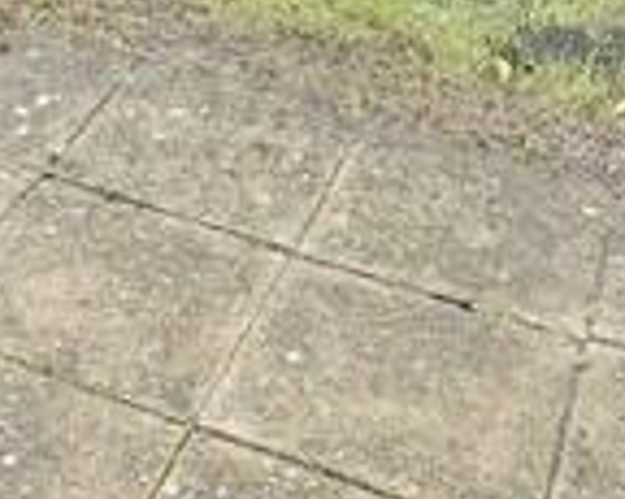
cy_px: -740
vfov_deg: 13.4
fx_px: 1479
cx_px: 26
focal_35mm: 80
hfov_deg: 23.1
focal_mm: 12
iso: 500
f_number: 6.7
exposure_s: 1/125
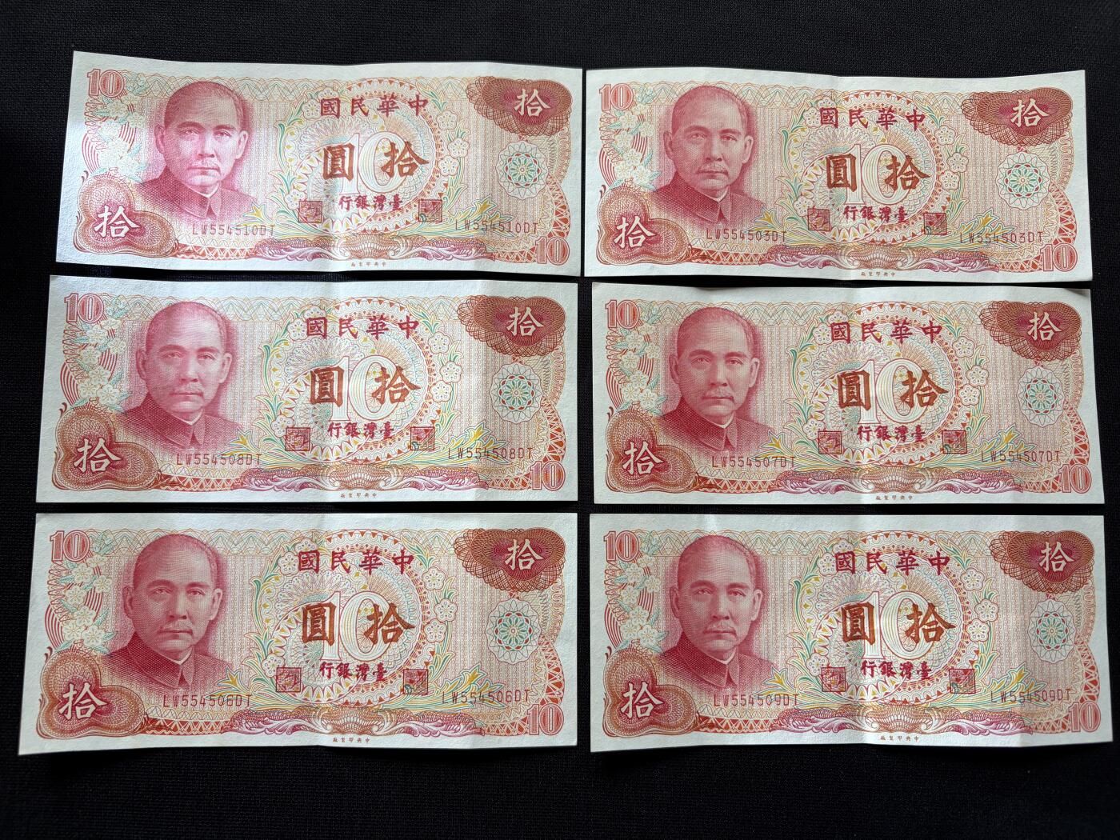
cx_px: 560
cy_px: 420
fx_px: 841
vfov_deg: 53.1
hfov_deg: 67.3
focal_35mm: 26
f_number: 1.6
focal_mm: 5.96
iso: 50
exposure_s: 1/99
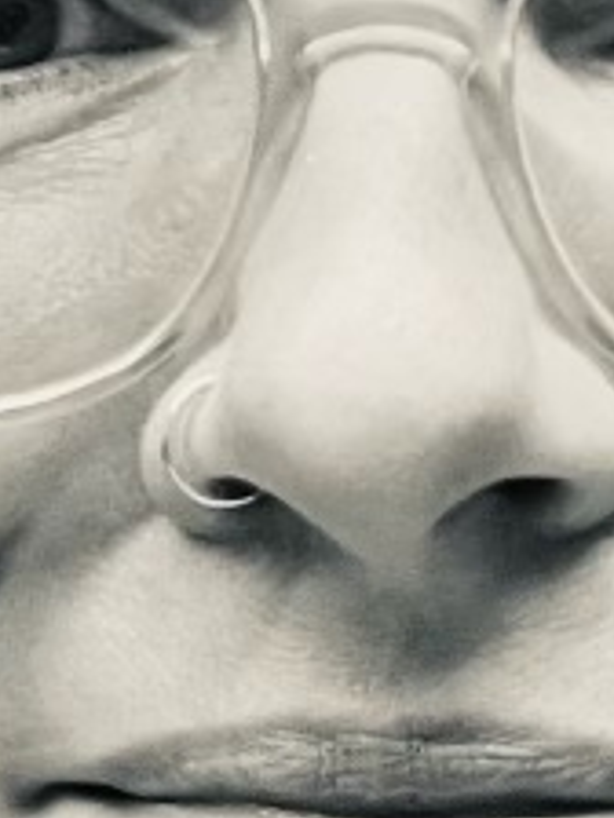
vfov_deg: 14.3
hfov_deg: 10.8
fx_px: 3240
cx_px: 365
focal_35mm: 137
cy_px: 102
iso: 250
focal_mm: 2.71
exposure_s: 1/50
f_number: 2.2
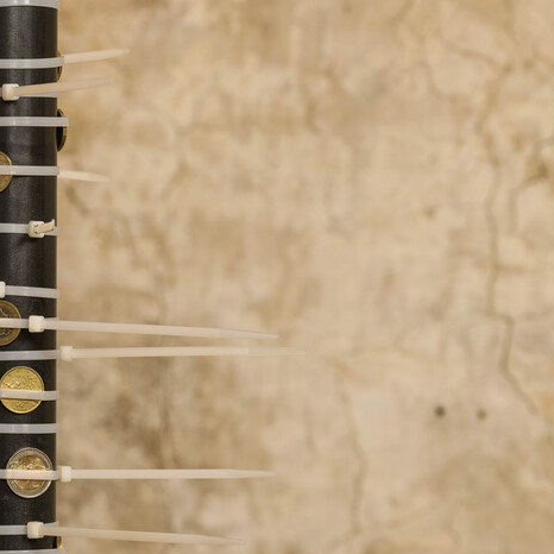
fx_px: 3549
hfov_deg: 8.9
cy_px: 358
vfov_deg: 8.9
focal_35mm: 196
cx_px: 11
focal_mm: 105
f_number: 8
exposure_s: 1/125
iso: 250
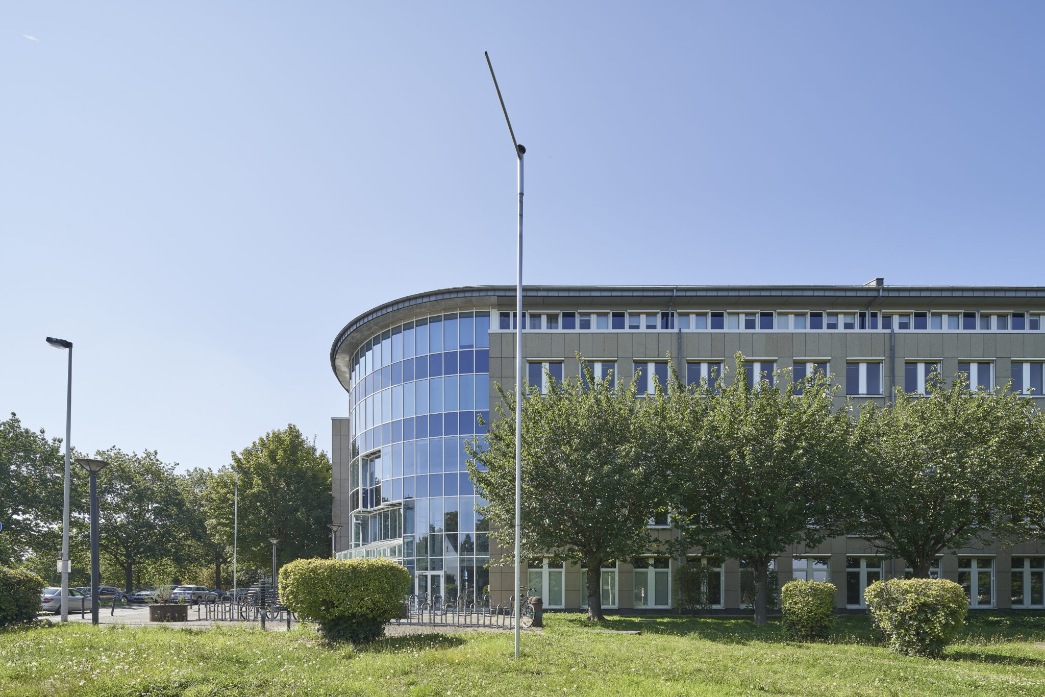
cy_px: 348
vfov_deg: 70.5
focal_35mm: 17
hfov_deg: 93.3
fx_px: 494
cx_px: 522
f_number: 16
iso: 200
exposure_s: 1/60
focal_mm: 17
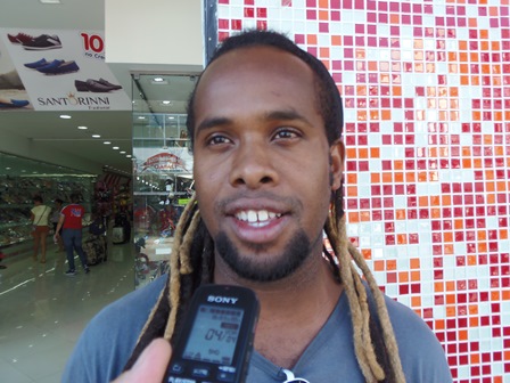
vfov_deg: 56.8
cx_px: 255
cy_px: 192
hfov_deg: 71.6
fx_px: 354
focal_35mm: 24
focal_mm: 4.3
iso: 64
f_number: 2.9
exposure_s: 1/80
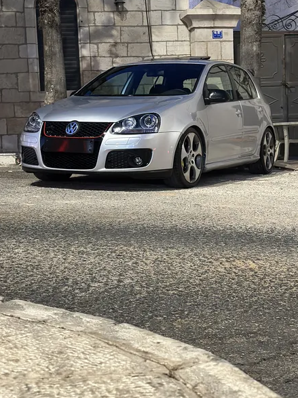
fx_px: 678
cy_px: 170
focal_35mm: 59
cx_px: 147
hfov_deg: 24.8
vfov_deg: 32.7
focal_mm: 6.86
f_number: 1.78
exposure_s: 1/33
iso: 640
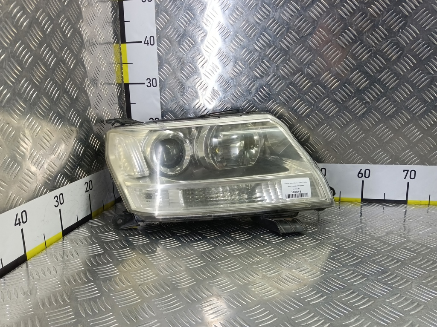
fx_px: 290
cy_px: 164
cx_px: 218
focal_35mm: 23
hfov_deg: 73.9
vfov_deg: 58.9
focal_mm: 4.11
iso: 150
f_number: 1.6
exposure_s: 1/50
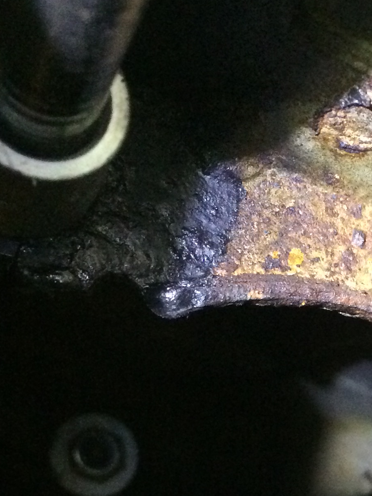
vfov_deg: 23.9
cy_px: 501
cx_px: 393
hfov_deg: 18.3
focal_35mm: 78
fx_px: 1118
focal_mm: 4.15
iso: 320
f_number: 2.2
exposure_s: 1/30
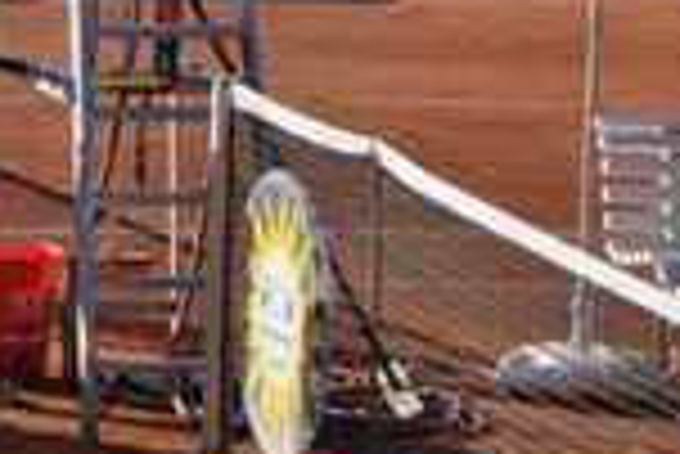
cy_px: 40
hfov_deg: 4.4
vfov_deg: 3.0
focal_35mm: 465
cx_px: -225
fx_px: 8801
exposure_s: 1/1250
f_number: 5.6
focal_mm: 105
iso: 400
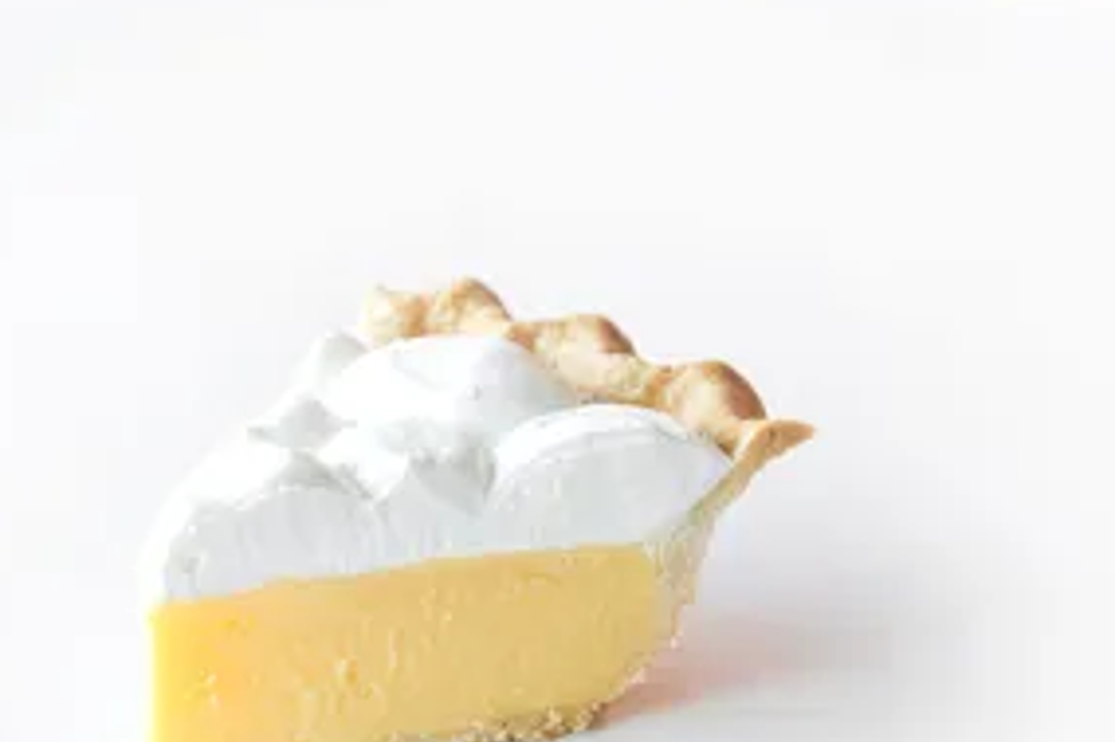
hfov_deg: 13.9
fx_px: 4581
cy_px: 469
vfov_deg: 9.3
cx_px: 357
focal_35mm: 148
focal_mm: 105
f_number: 7.1
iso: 1000
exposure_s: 1/160
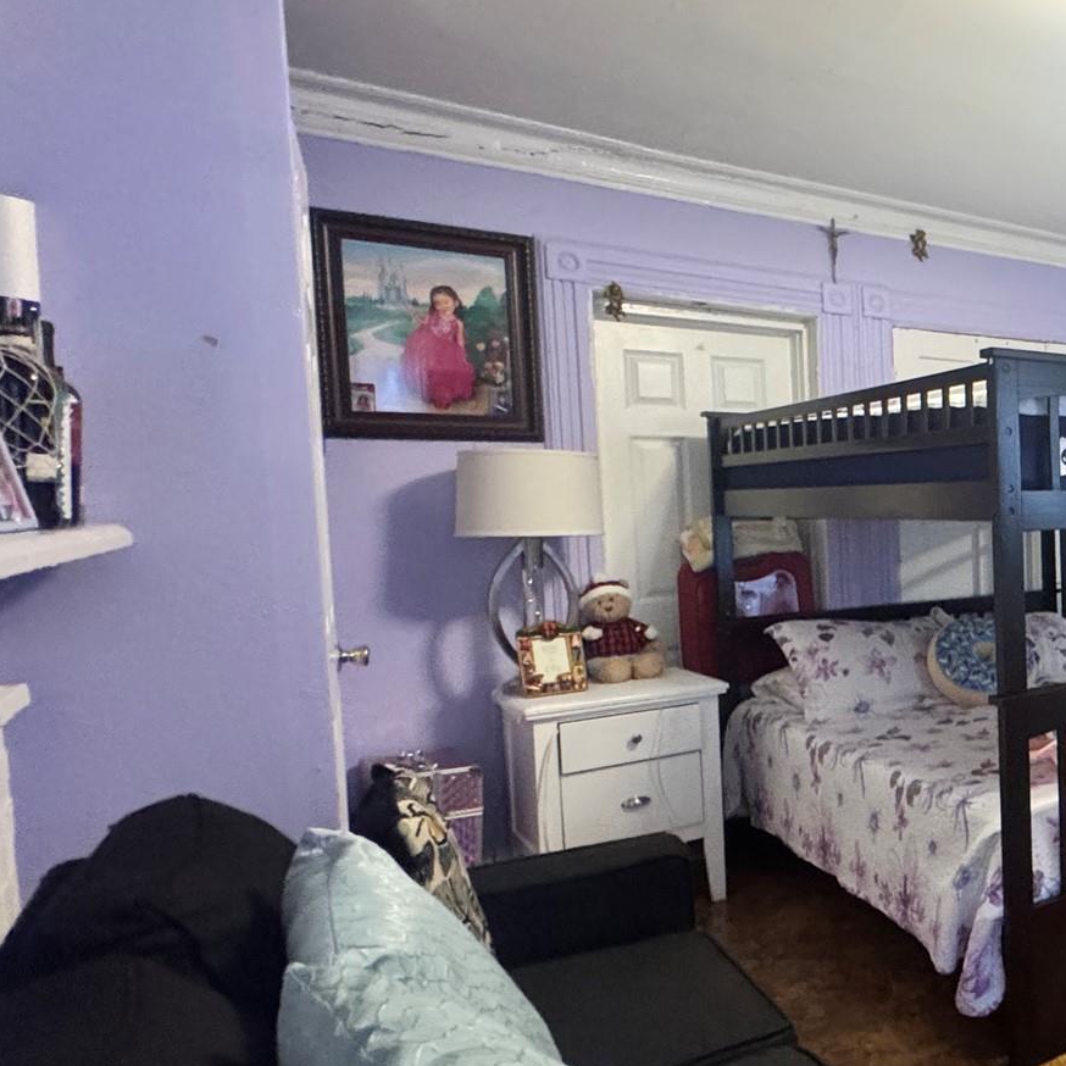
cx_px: 1206
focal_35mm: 29
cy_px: 563
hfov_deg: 42.1
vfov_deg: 55.6
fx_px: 1010
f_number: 2.2
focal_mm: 2.22
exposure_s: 1/60
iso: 1000
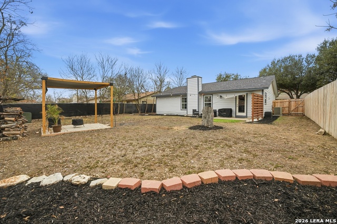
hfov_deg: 108.4
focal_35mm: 13
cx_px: 168
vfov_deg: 85.4
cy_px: 112
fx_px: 122
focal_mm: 9
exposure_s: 1/1600
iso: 250
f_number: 6.3
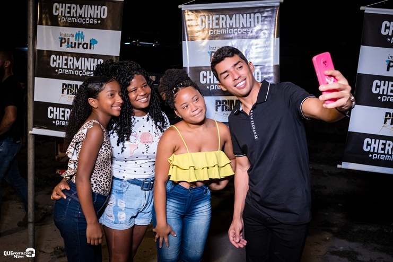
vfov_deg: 36.9
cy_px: 131
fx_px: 393
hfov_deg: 53.1
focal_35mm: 36
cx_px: 196
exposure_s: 1/250
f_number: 2.8
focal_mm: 24
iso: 2500
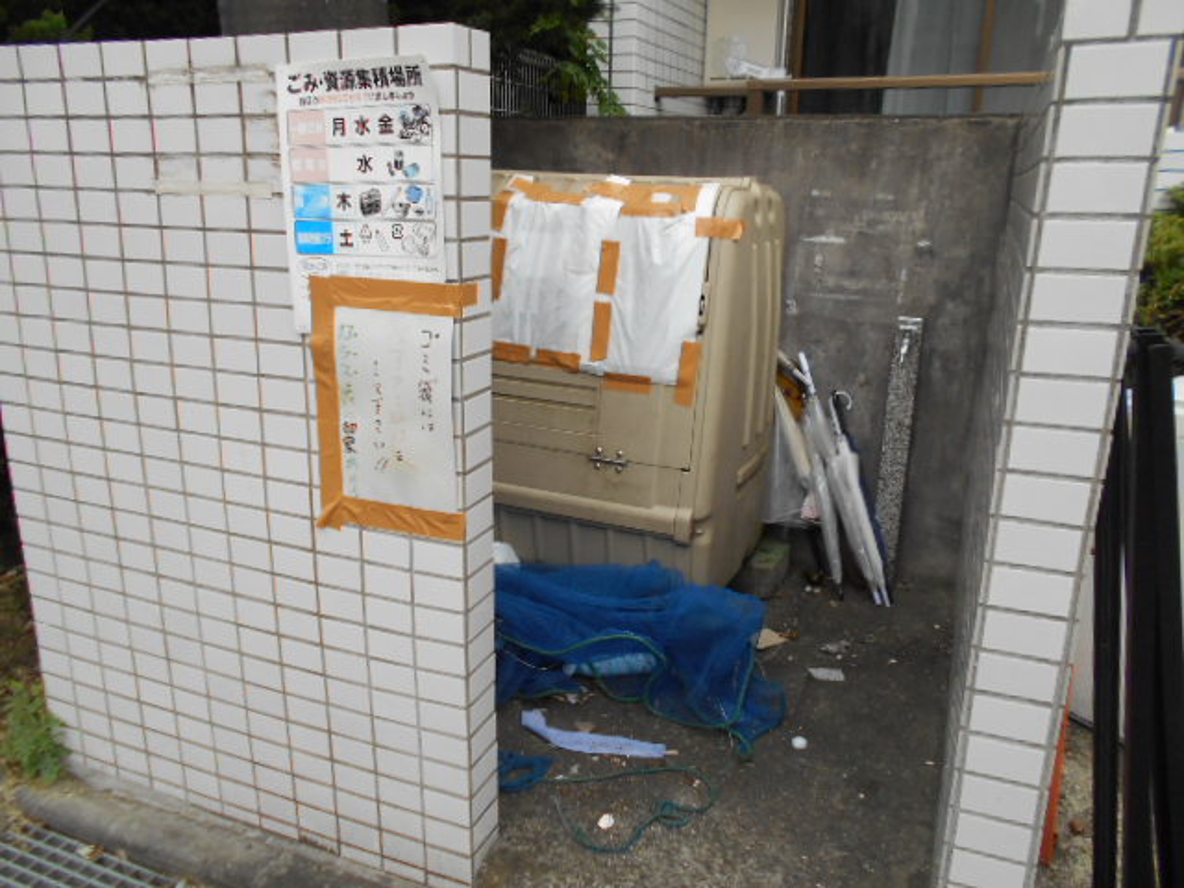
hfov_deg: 67.3
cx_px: 592
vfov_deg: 53.1
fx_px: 889
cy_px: 444
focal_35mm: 26
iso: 180
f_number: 3.2
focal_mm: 4.6
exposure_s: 1/250
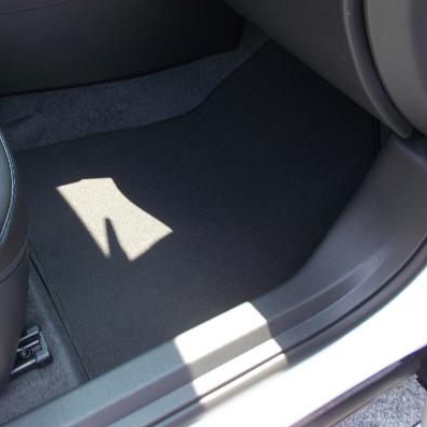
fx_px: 516
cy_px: 174
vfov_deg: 44.7
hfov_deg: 44.5
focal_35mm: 37
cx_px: 157
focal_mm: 4.6
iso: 80
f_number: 3.2
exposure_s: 1/40
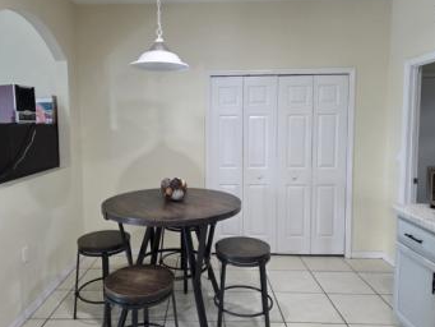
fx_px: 339
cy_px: 155
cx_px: 189
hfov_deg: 65.0
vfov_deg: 51.4
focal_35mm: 27
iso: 400
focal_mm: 6.25
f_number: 1.7
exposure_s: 1/120
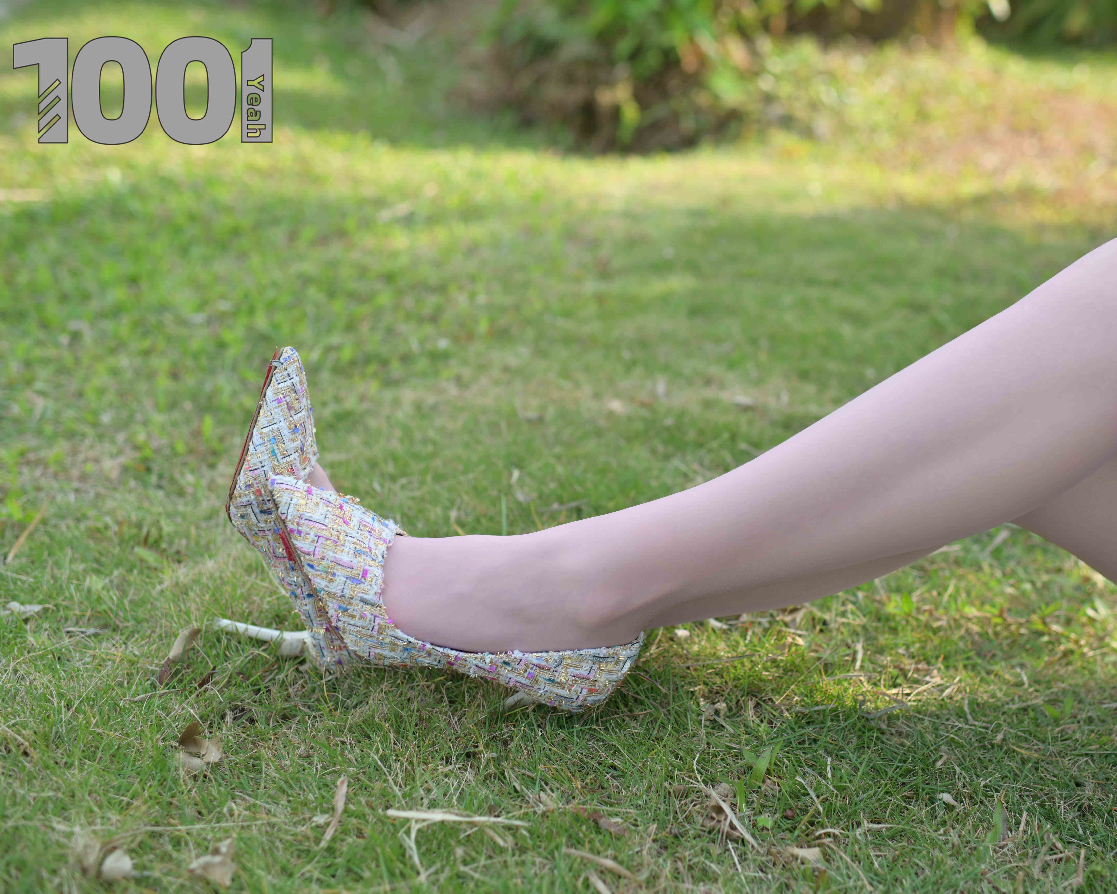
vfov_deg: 37.3
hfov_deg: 45.6
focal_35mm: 40
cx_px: 652
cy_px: 444
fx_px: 1322
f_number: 2.5
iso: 100
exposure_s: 1/640
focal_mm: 35
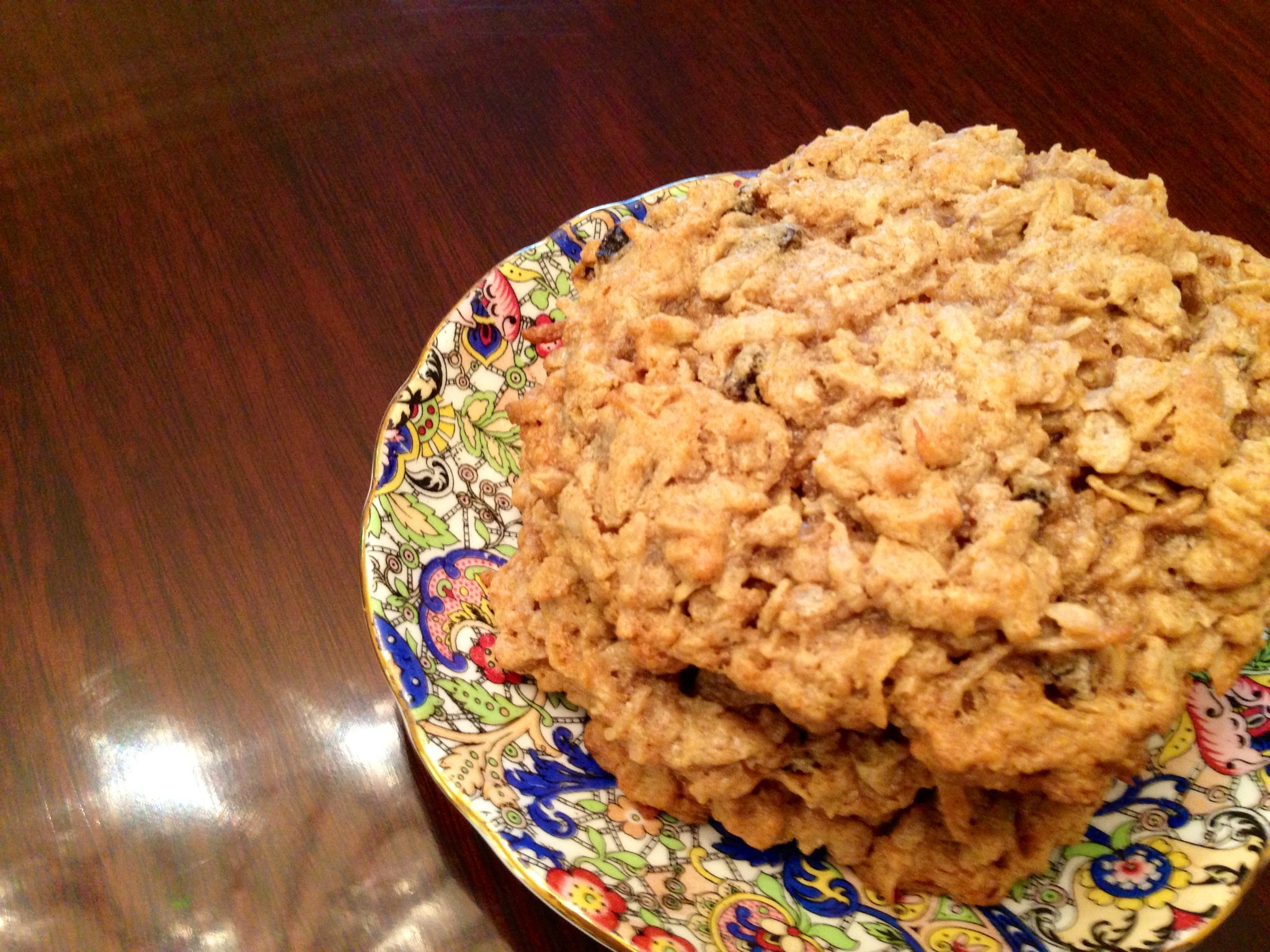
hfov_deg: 55.4
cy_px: 476
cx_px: 635
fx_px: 1211
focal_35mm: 33
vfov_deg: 42.9
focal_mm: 4.13
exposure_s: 1/20
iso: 320
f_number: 2.4
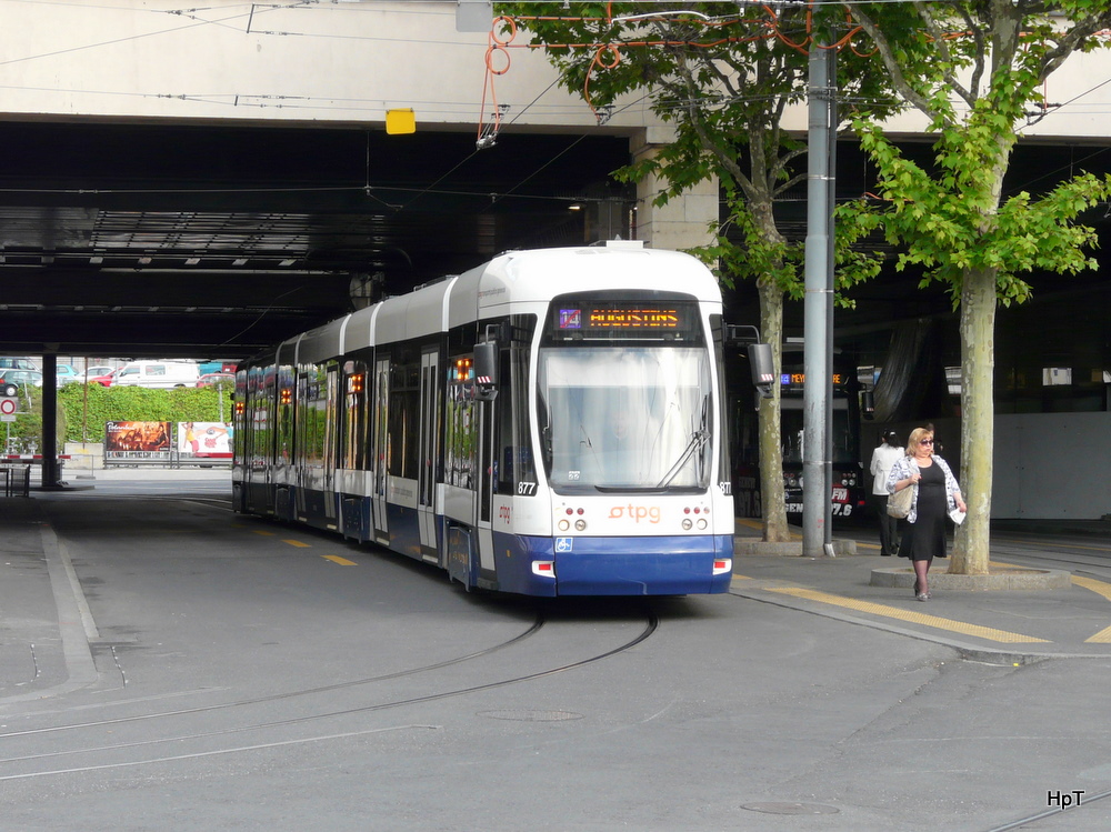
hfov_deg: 24.7
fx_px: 2534
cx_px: 556
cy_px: 416
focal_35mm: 79
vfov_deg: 18.6
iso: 100
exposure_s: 1/160
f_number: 4
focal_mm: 12.9
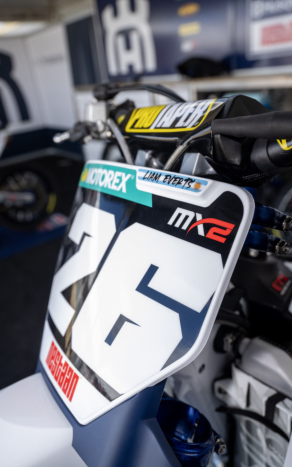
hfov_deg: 43.8
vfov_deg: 65.5
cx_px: 157
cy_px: 233
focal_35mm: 29
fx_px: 363
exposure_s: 1/1000
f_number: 4.5
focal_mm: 27.5
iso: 800
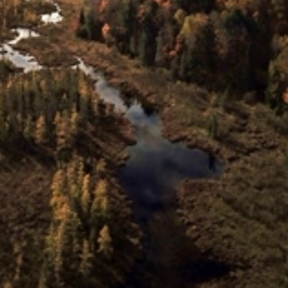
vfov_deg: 28.3
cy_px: 24
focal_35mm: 58
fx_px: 546
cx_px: 95
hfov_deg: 29.3
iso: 100
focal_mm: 4.7
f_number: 2.2
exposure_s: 1/4098
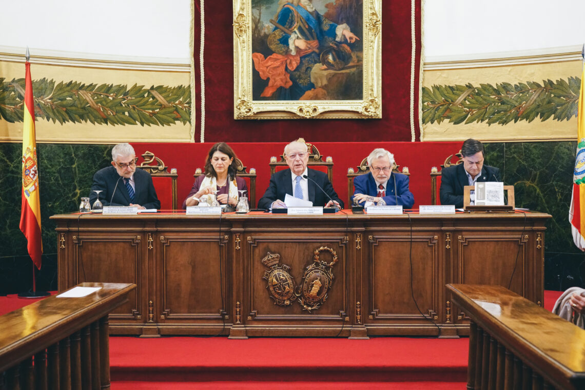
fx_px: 796
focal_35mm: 49
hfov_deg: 40.3
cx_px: 292
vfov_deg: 27.5
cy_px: 195
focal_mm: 49
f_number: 4
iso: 6400
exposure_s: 1/125
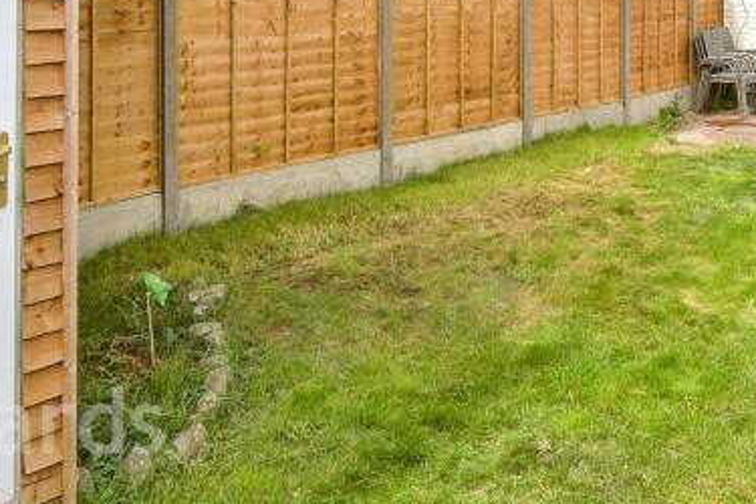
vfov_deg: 29.4
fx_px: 861
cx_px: 486
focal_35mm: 41
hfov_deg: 46.9
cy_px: -49
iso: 160
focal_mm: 10
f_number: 8
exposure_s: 1/250
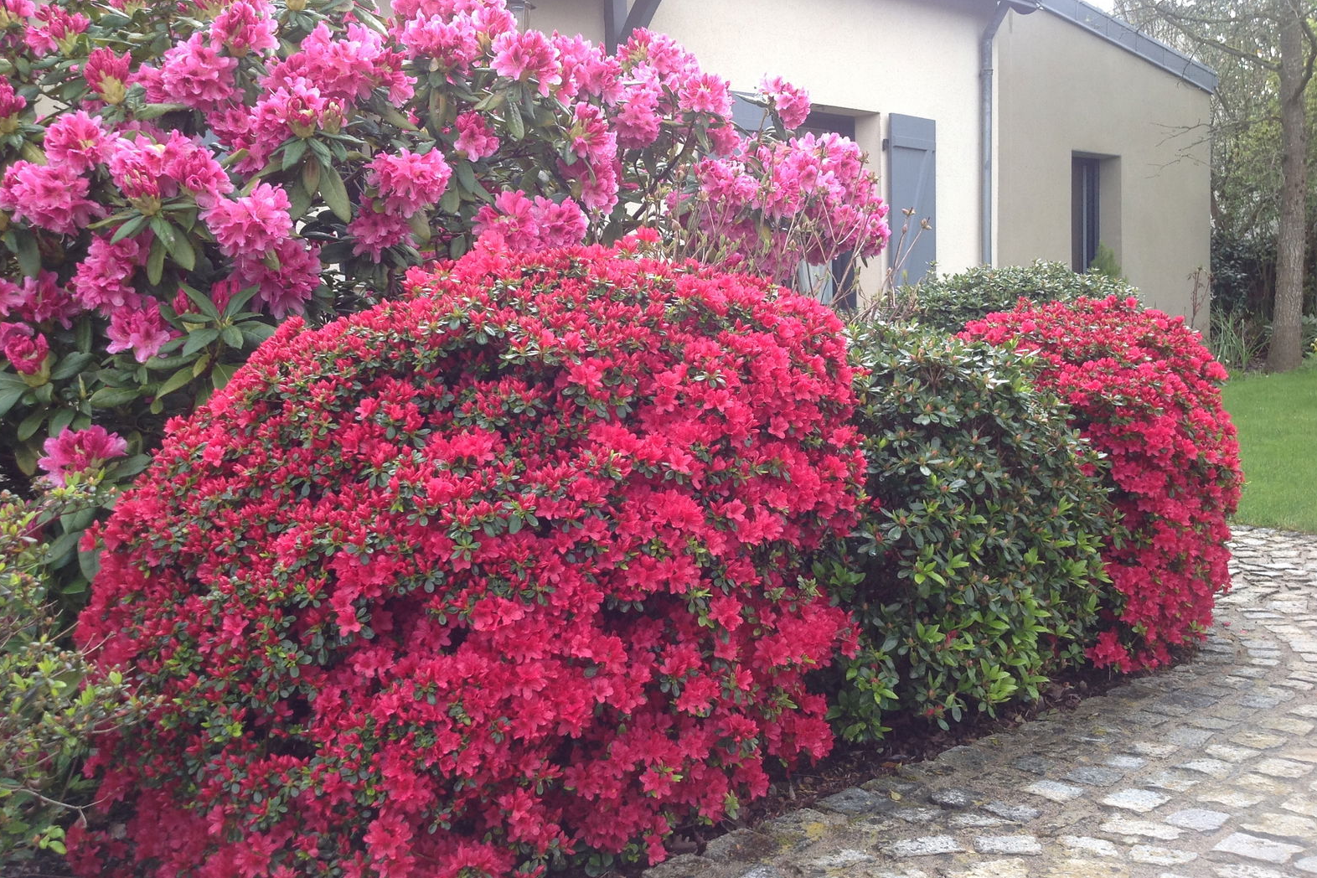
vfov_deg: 35.9
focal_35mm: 37
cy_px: 418
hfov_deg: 51.9
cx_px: 658
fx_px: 1353
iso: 50
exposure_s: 1/272
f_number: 2.4
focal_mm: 4.28
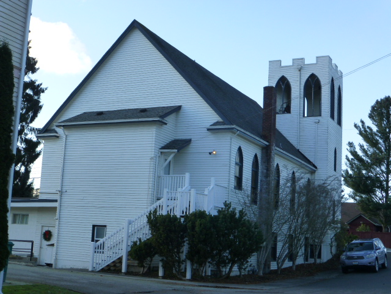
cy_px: 147
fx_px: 610
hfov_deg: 35.5
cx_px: 196
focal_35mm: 54
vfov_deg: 27.0
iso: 160
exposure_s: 1/200
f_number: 4.6
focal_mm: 9.7
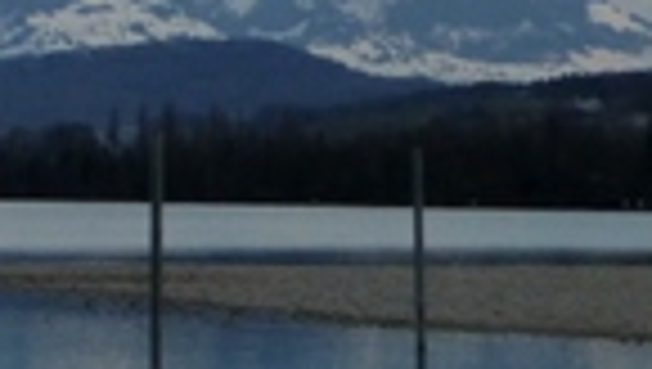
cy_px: -140
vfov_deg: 6.1
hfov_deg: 10.4
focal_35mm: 197
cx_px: -423
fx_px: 3410
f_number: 3.9
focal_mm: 7.4
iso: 160
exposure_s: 1/320
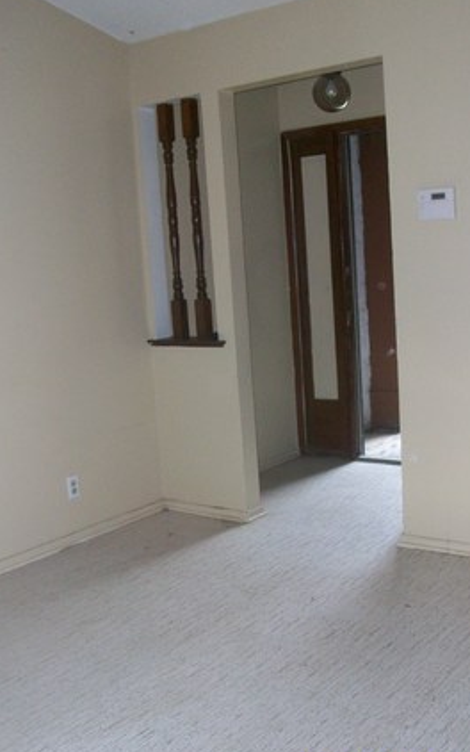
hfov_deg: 31.2
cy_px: 406
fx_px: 840
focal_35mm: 41
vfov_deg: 48.2
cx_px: 190
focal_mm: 5.7
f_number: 2.8
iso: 160
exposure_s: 1/60
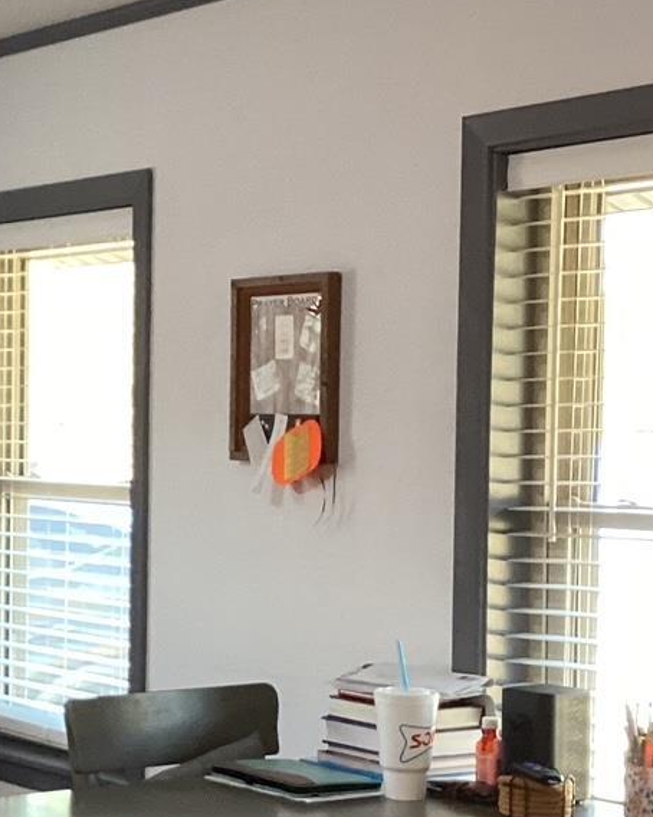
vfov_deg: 21.9
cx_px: -85
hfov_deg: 17.0
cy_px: 544
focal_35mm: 87
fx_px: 2103
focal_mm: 3.3
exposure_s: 1/50
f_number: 2.4
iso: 160
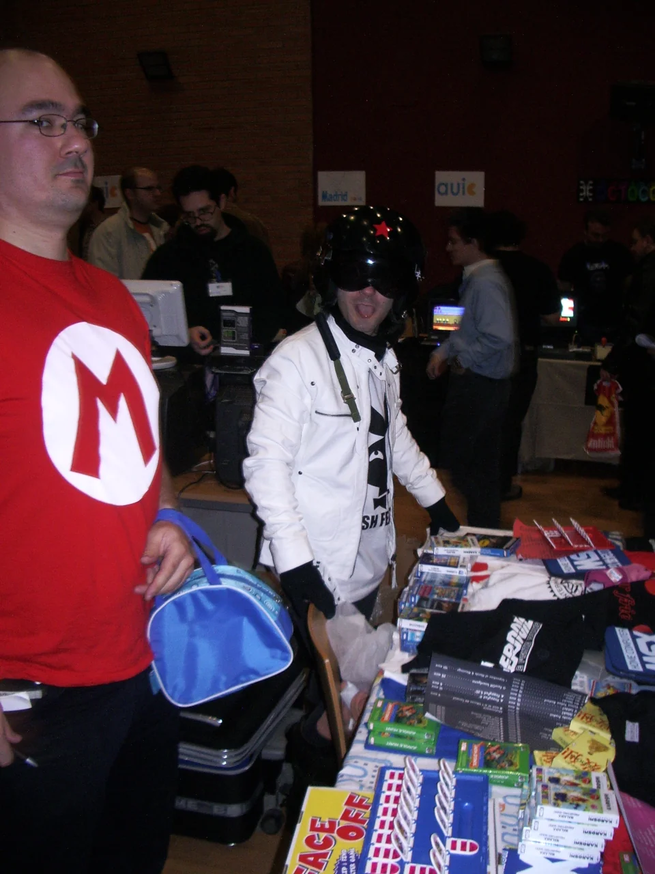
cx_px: 328
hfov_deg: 40.7
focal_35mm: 35
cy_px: 437
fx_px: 883
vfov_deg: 52.6
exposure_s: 1/15
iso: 200
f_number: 2.6
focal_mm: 5.8
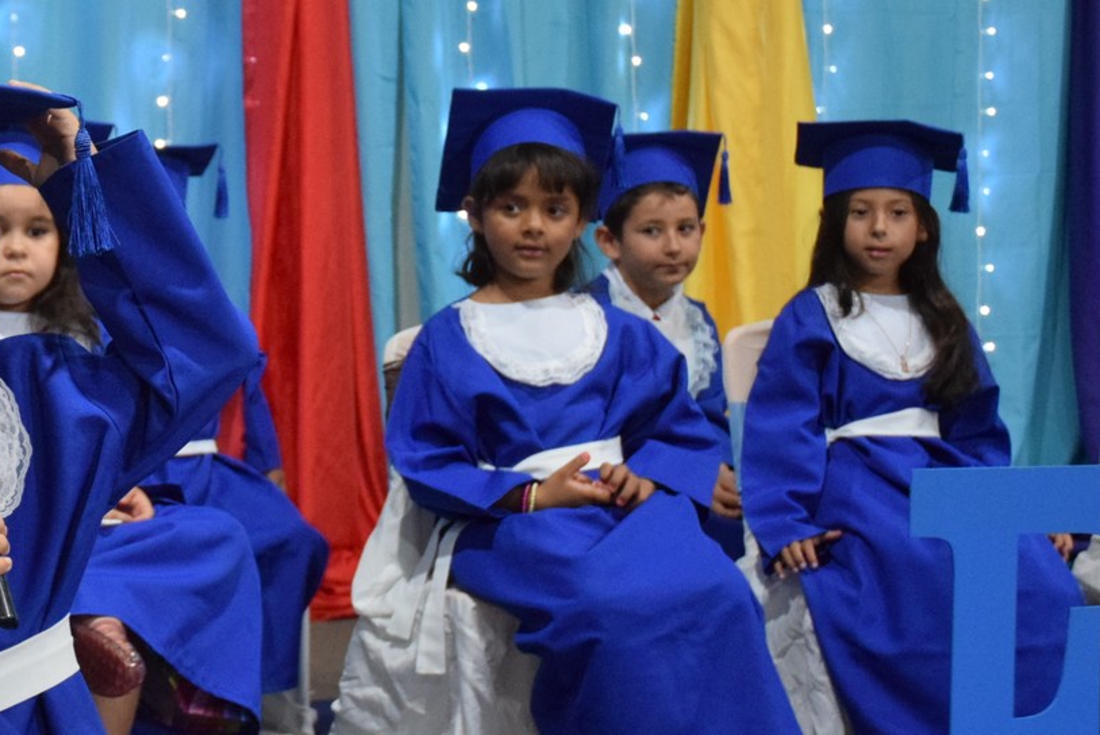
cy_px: 289
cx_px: 15
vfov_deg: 14.6
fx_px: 2875
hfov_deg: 21.0
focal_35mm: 94
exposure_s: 1/60
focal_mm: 31
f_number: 4
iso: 2200
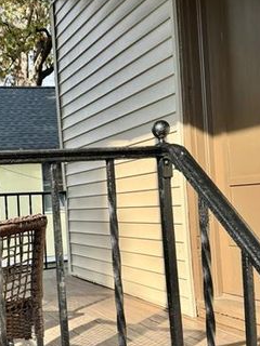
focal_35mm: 50
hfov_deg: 28.3
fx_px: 501
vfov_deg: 38.0
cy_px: 211
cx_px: 39
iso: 80
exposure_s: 1/1238
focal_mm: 6.76
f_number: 1.78
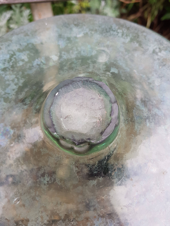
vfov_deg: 67.3
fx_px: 170
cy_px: 113
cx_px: 85
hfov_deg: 53.1
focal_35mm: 26
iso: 50
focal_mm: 4.2
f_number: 1.7
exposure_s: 1/100
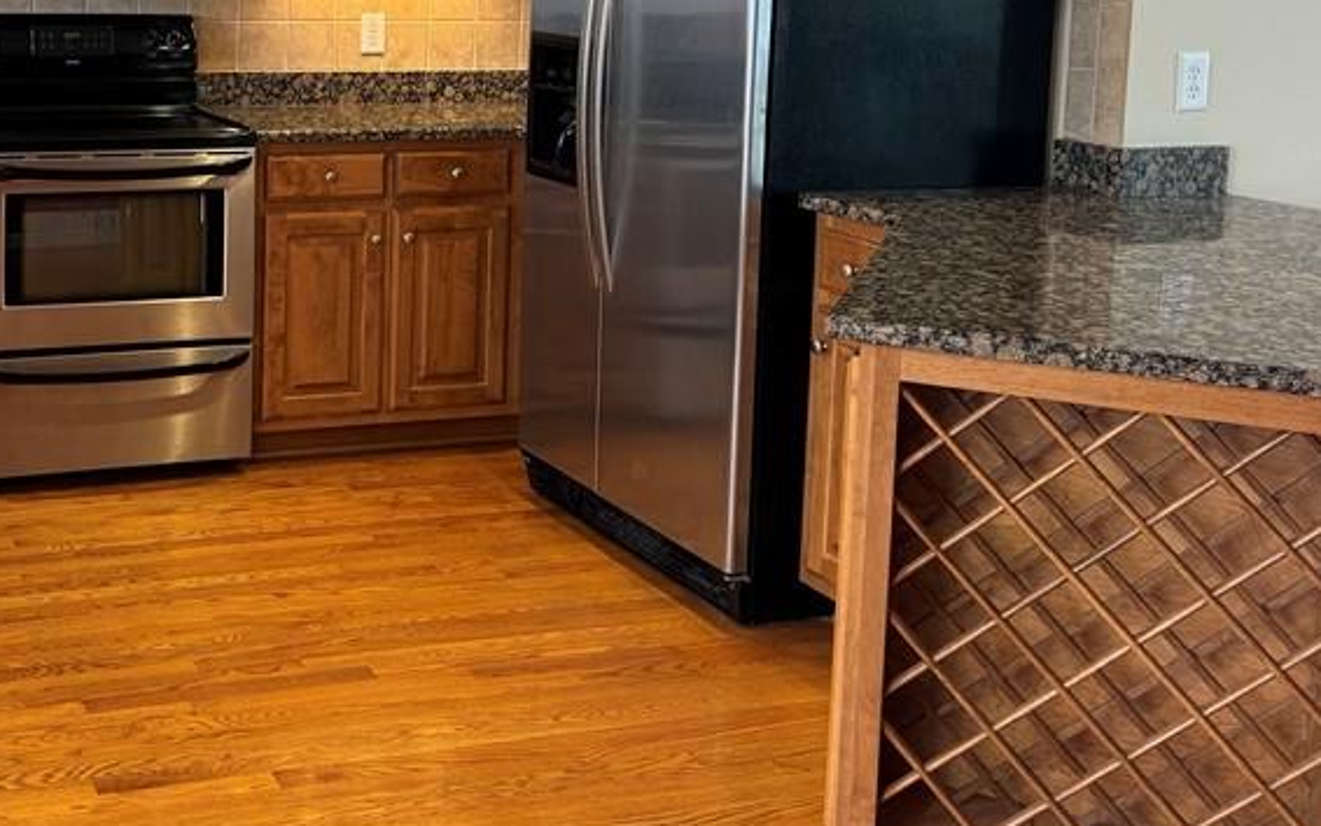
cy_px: 105
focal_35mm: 46
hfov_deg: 41.1
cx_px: 212
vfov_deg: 27.2
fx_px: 1656
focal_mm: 6.76
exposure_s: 1/60
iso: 250
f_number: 1.78
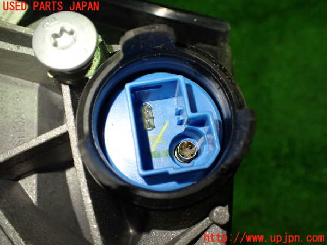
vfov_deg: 46.8
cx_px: 164
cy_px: 122
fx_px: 283
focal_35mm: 30
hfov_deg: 60.0
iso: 320
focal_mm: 5.4
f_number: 2.3
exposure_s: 1/125
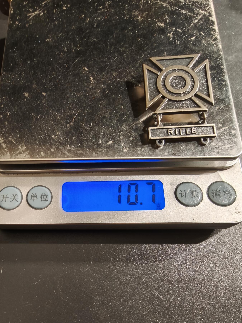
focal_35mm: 23
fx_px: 214
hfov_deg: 58.9
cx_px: 121
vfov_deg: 73.9
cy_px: 162
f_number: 2
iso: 320
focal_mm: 2.32
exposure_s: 1/50
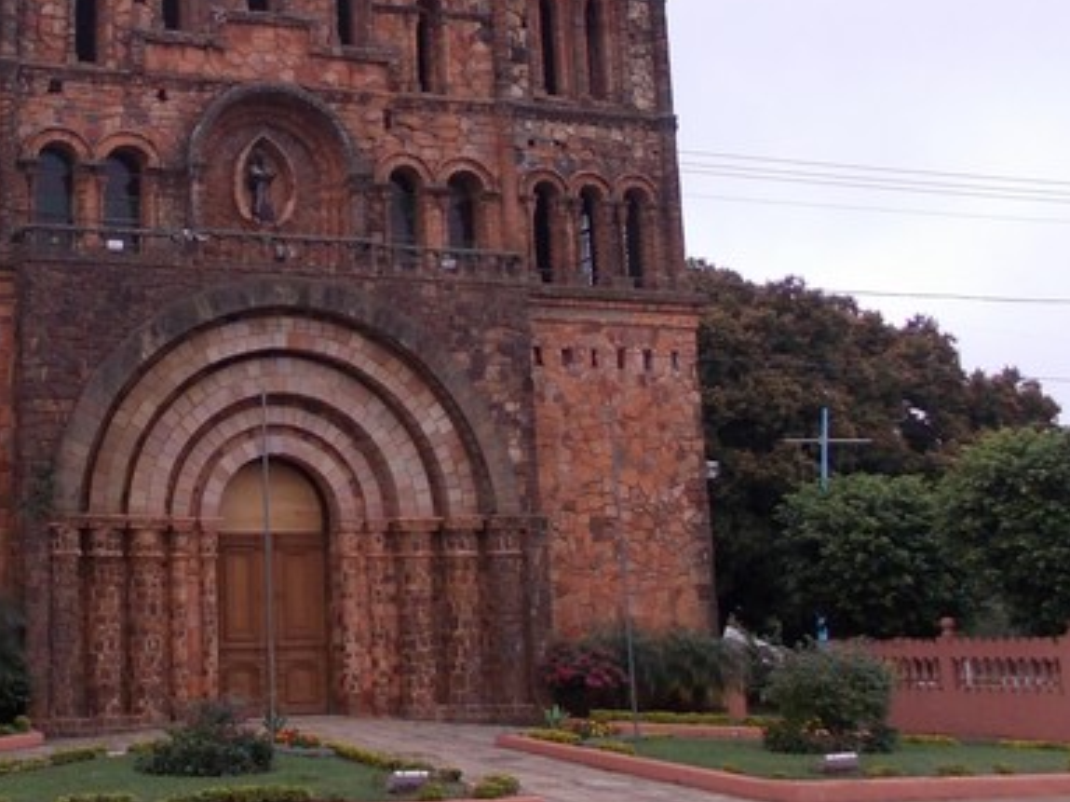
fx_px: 1730
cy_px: 224
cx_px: 184
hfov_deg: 33.2
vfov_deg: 25.8
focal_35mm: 56
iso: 80
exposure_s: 1/125
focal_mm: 4
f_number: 5.4
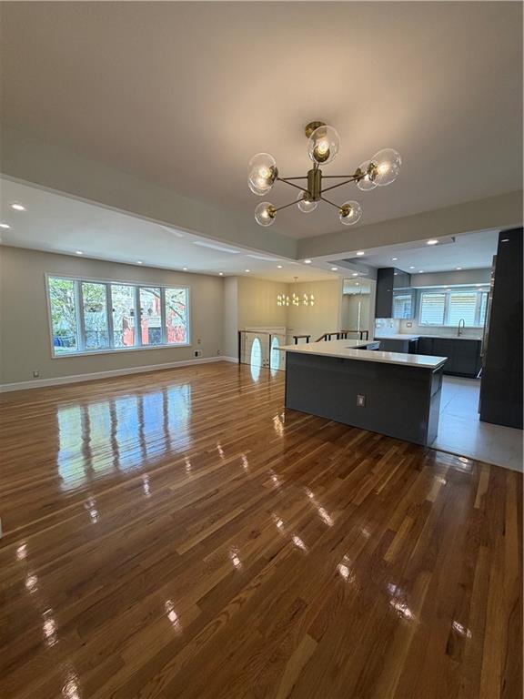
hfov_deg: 85.7
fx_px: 283
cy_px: 350
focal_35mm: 14
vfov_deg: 102.1
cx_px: 262
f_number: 2.2
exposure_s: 1/120
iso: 160
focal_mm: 2.22
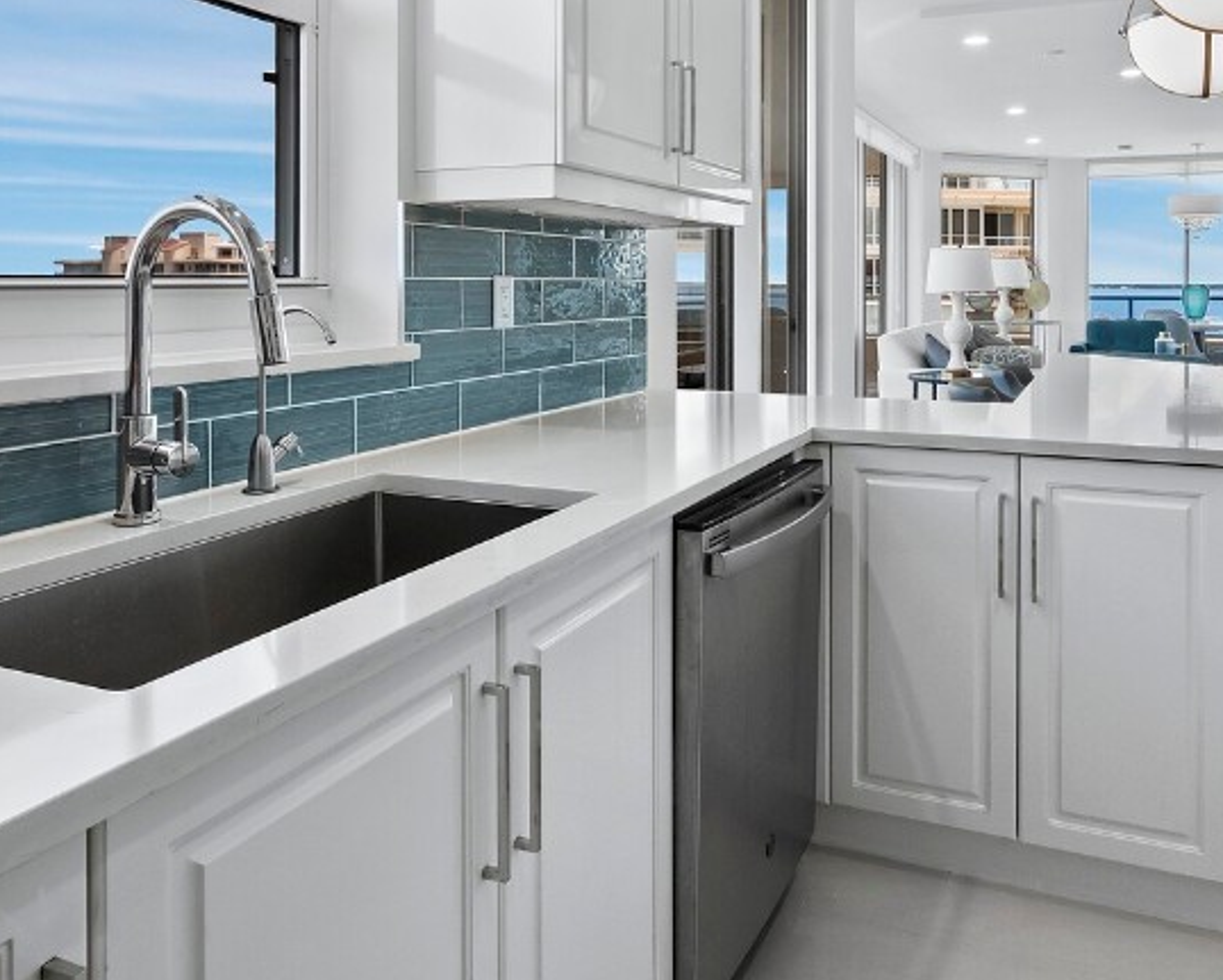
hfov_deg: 65.5
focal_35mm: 26
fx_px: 942
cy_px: 289
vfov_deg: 53.3
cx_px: 721
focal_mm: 7
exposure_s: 1/13
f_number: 11
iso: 400
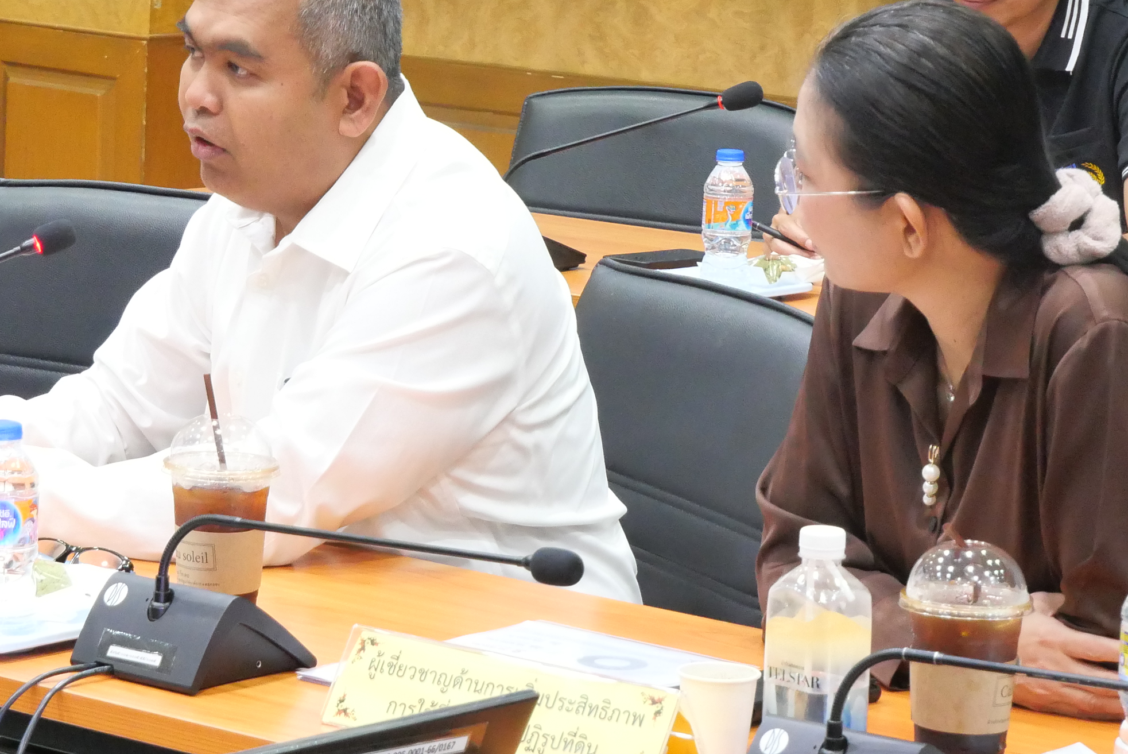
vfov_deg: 9.0
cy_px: 199
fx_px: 4797
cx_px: 253
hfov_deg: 13.4
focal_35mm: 153
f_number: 5.4
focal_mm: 39
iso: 3200
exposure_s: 1/30
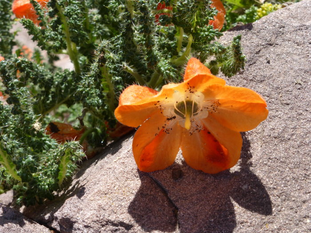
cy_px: 116
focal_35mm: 79
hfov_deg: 24.7
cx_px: 156
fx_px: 710
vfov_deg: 18.7
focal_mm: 14.2
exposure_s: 1/320
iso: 100
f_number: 5.1
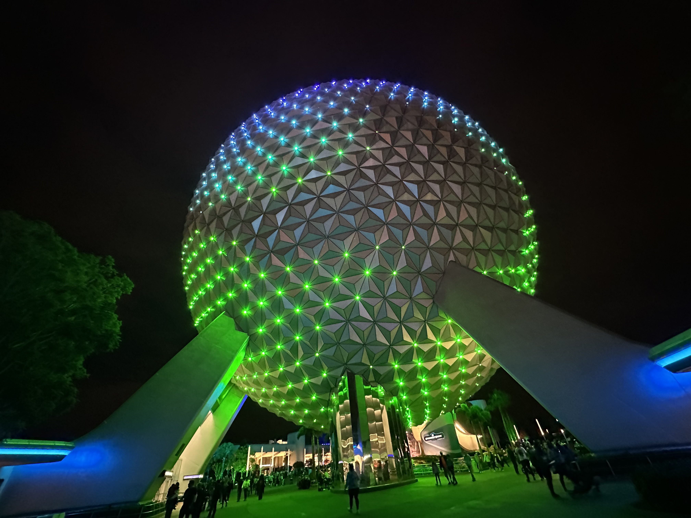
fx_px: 279
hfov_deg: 102.1
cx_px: 346
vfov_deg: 85.7
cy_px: 259
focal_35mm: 14
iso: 1250
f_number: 2.2
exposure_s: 1/30
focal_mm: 2.22
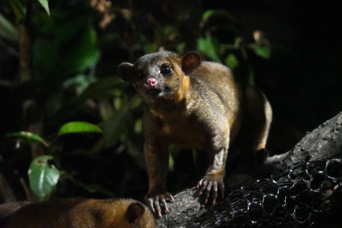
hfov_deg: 11.4
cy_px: 114
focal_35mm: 180
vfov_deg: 7.6
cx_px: 171
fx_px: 1710
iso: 51200
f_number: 5
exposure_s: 1/25
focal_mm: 120
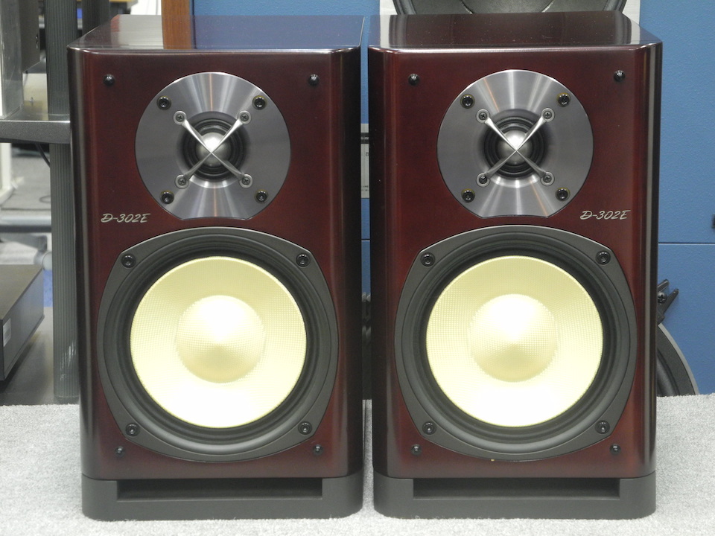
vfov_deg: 14.1
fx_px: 2169
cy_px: 268
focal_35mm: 105
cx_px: 358
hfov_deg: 18.7
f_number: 4.5
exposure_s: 1/8.5
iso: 400
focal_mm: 22.5
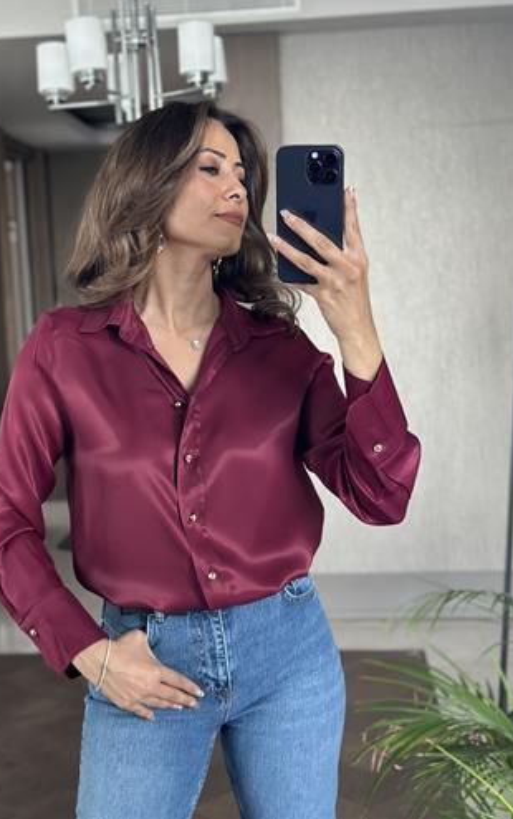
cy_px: 402
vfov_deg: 38.8
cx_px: 210
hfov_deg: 24.9
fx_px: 1162
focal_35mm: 52
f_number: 1.78
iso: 400
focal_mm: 6.86
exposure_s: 1/60
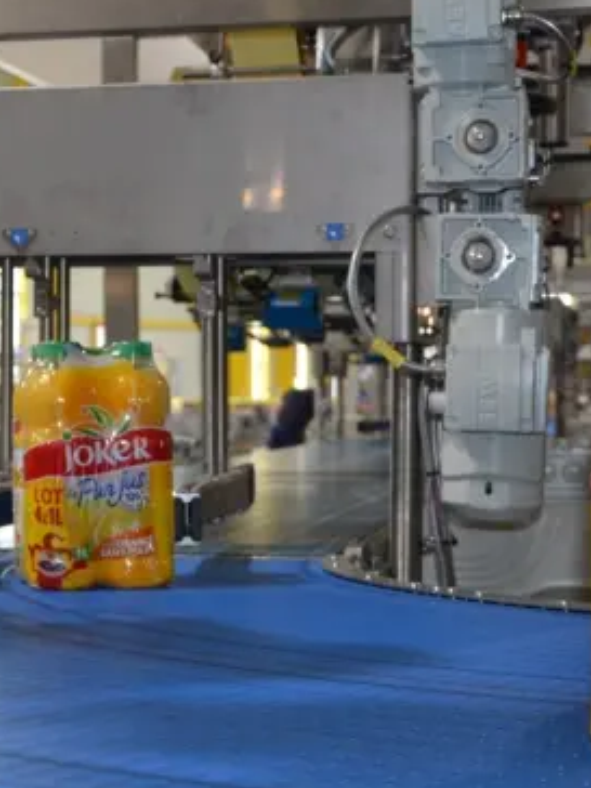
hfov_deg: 17.7
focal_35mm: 83
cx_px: 180
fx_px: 1889
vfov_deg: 23.5
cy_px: 431
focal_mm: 30
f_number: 4.2
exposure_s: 1/60
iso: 720
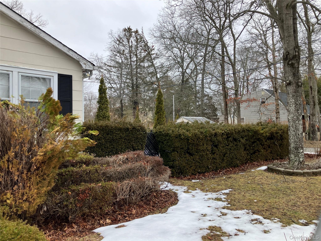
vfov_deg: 49.7
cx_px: 160
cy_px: 120
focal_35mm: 28
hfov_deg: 63.4
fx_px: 260
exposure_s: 1/694
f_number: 1.8
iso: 32
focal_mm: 3.99
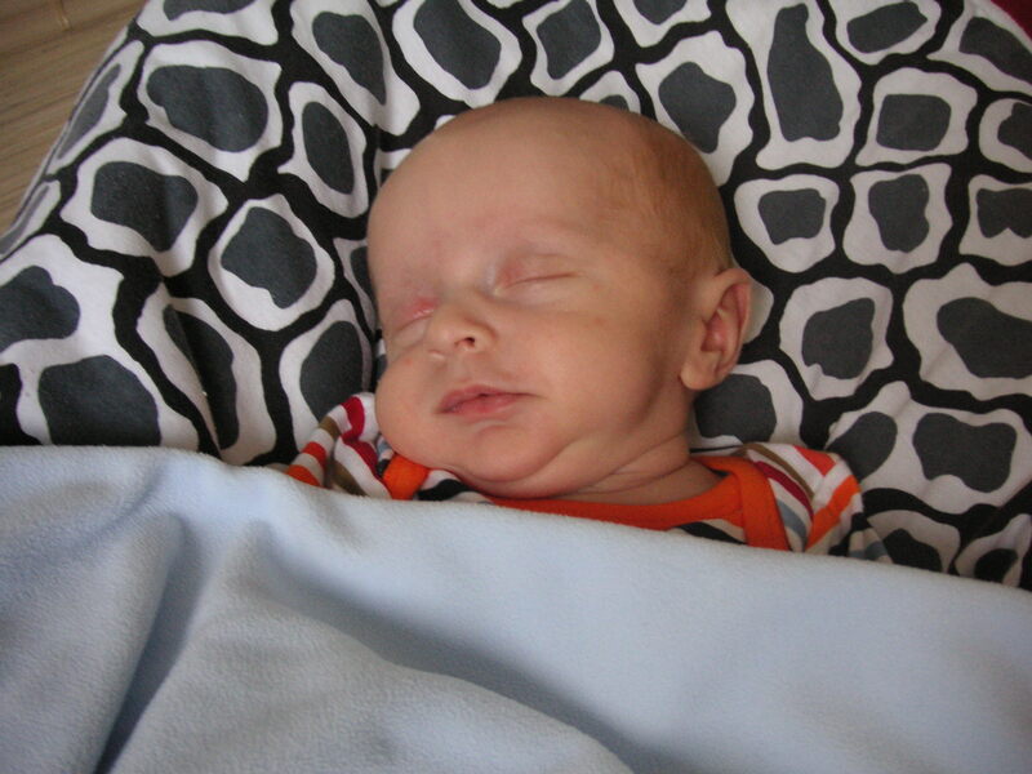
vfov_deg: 38.7
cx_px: 516
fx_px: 1103
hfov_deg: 50.1
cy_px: 387
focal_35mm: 37
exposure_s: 1/45
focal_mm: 6.1
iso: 100
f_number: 2.8
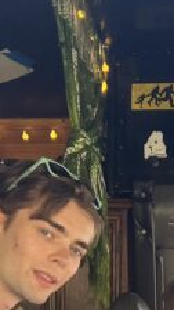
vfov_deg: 20.7
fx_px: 796
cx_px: 177
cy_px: 361
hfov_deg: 12.3
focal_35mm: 97
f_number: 1.5
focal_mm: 5.7
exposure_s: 1/121
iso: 64
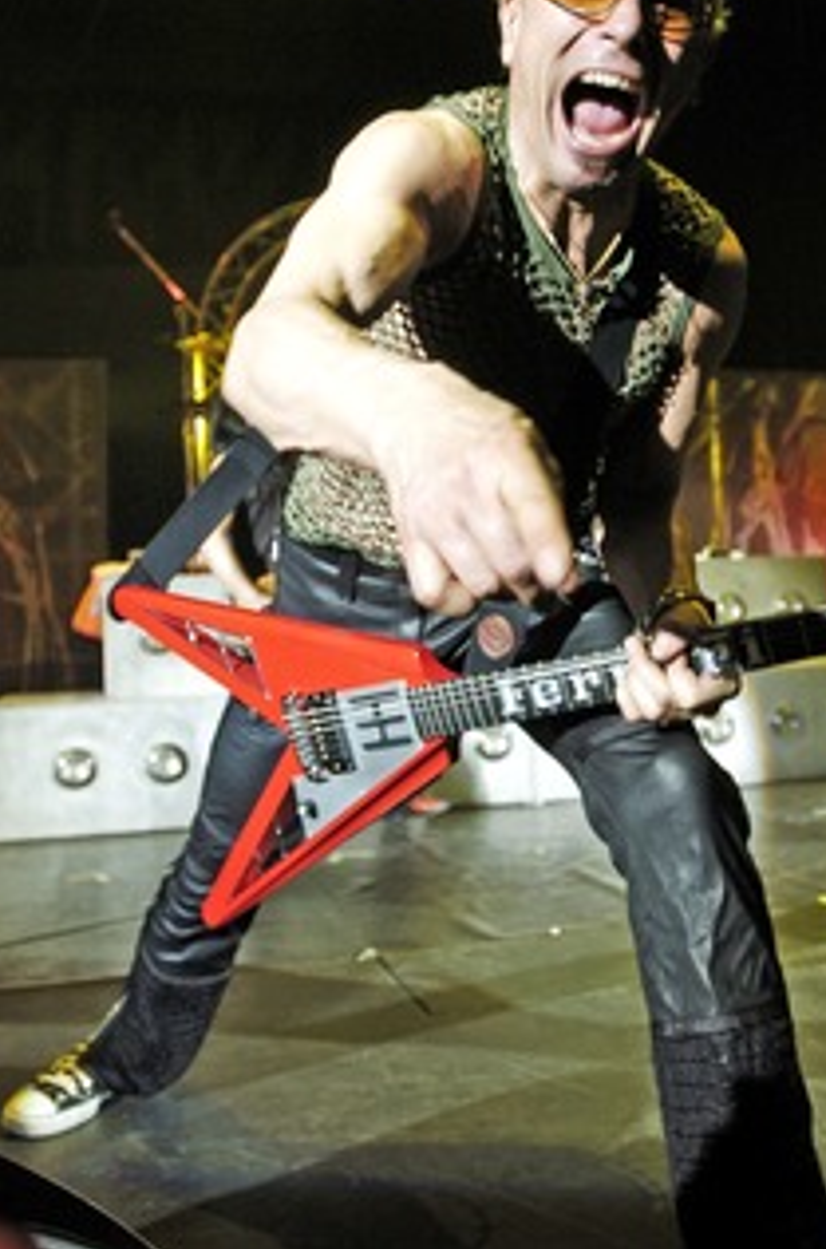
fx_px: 1315
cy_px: 474
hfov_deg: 34.8
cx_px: 456
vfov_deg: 50.3
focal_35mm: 38
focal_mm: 20
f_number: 2.8
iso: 400
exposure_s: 1/200
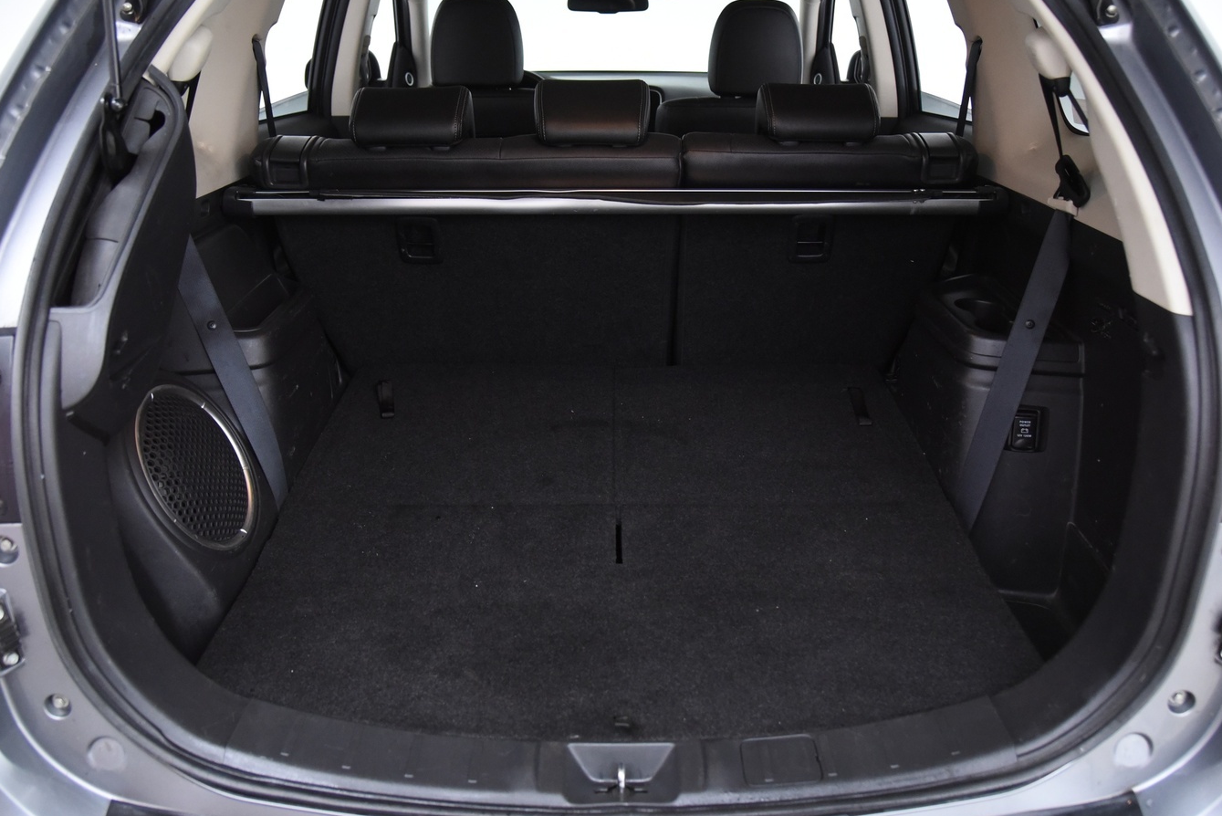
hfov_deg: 63.6
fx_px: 985
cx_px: 614
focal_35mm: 29
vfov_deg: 44.9
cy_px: 365
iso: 4000
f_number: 4
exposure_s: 1/80
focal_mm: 24
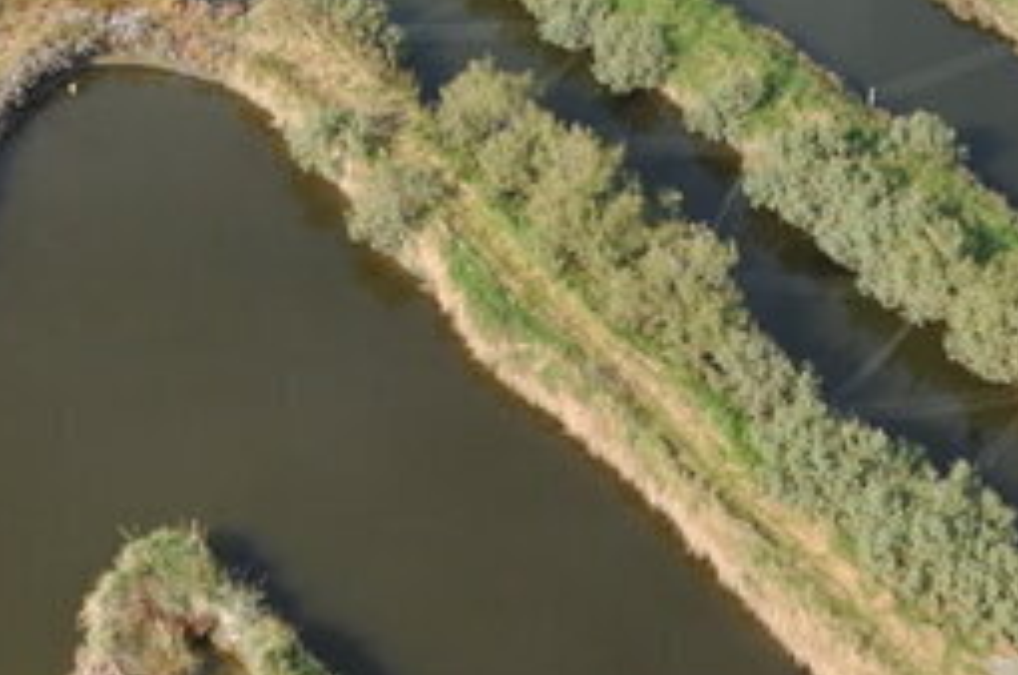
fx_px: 2879
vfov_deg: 12.1
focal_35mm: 102
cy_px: -615
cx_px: 196
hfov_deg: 19.8
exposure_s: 1/2000
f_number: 4.5
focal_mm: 24
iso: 500
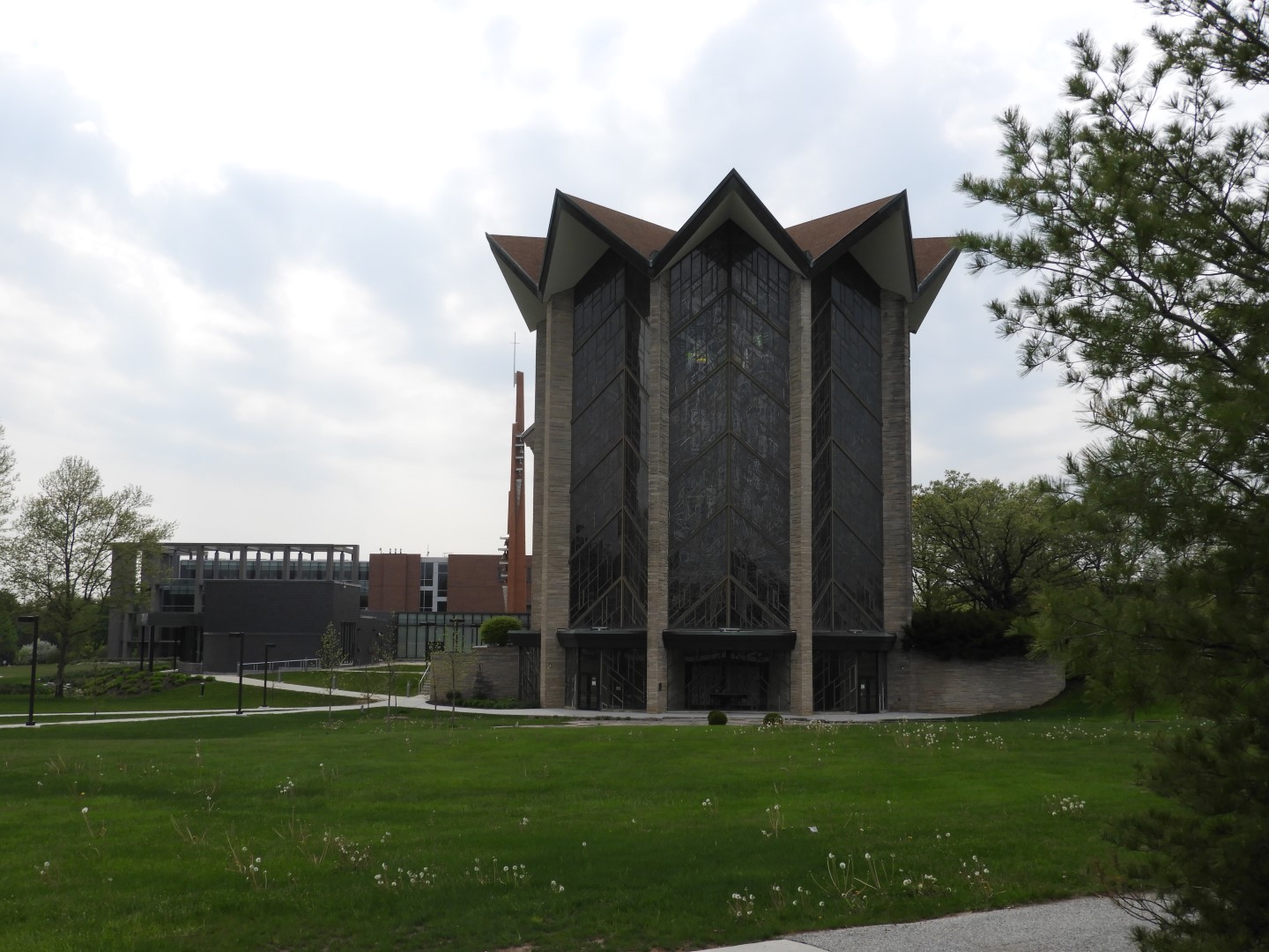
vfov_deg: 36.0
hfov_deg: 46.8
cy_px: 476
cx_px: 634
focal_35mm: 40
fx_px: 1466
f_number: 3.8
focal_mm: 7.2
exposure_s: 1/1250
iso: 100
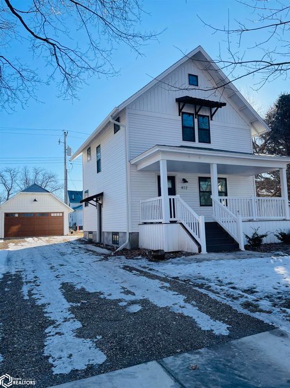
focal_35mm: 26
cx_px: 145
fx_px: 291
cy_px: 194
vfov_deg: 67.3
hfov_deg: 53.0
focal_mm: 4.2
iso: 50
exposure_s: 1/2817
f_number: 1.6
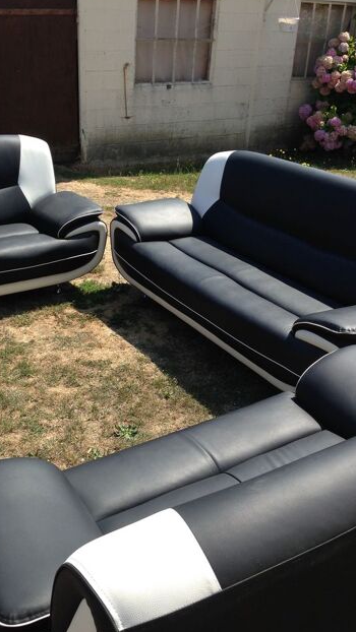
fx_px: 621
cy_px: 311
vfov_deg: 54.0
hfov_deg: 31.8
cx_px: 120
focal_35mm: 37
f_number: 2.4
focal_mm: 4.12
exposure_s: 1/935
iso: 50
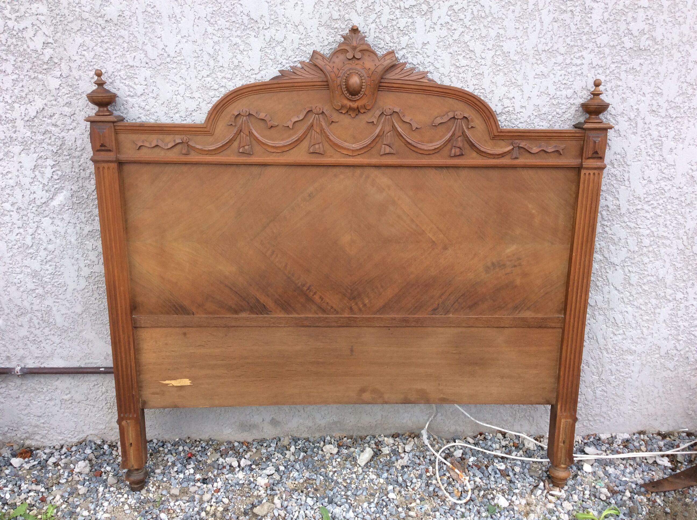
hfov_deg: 56.9
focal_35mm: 32
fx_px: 643
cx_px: 348
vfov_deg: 44.1
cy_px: 260
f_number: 2.4
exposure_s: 1/274
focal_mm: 3.3
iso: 32
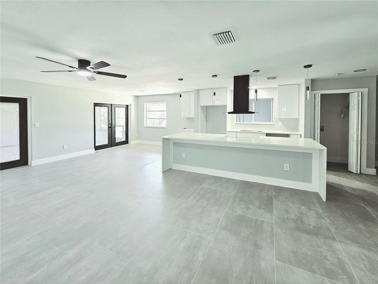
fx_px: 142
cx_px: 189
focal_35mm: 13
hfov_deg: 106.2
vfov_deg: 89.9
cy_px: 142
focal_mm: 2.2
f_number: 2.2
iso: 125
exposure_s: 1/60.2
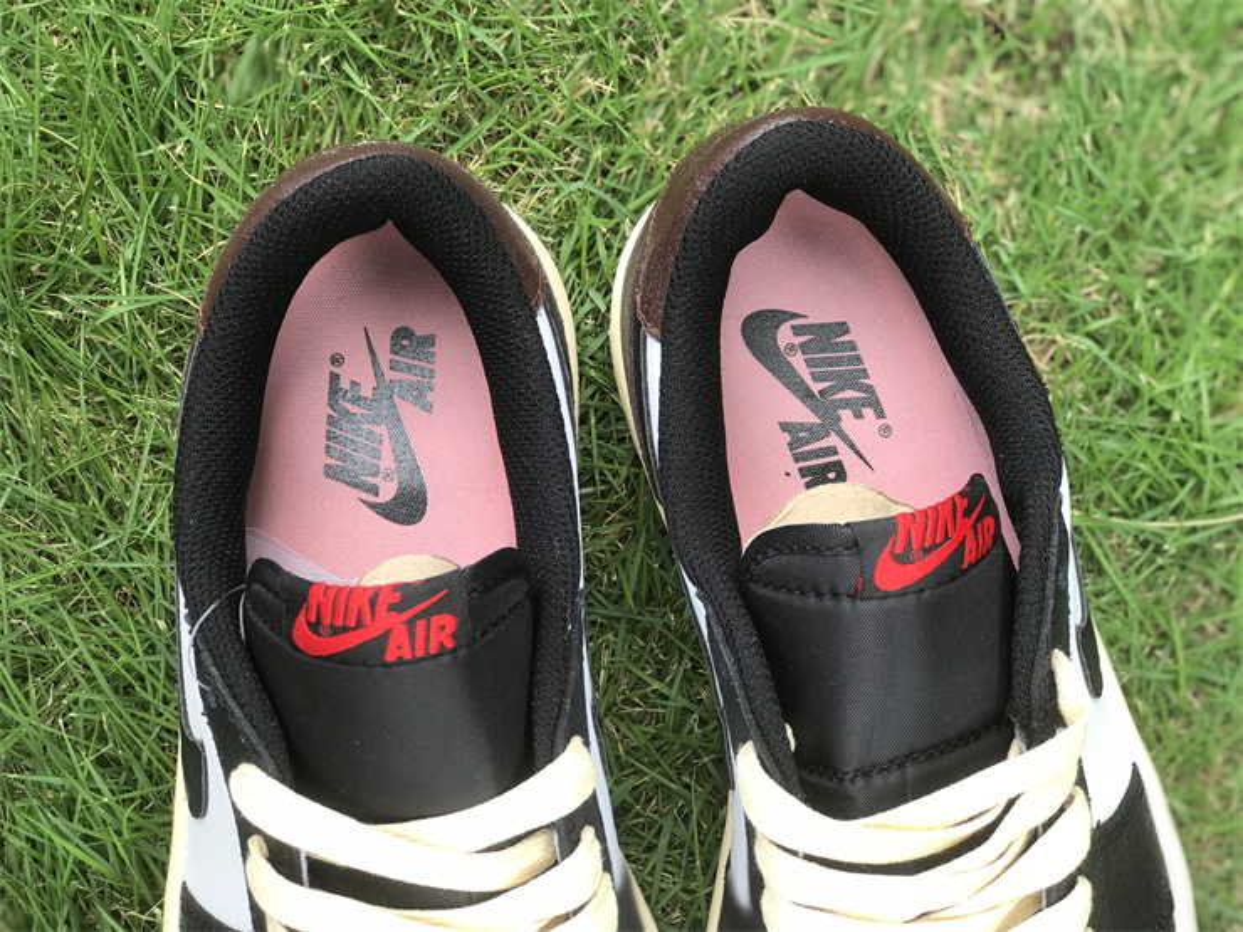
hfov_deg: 33.8
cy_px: 466
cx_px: 622
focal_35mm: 57
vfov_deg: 25.7
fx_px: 2047
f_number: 2.8
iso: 20
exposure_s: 1/102
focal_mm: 6.6
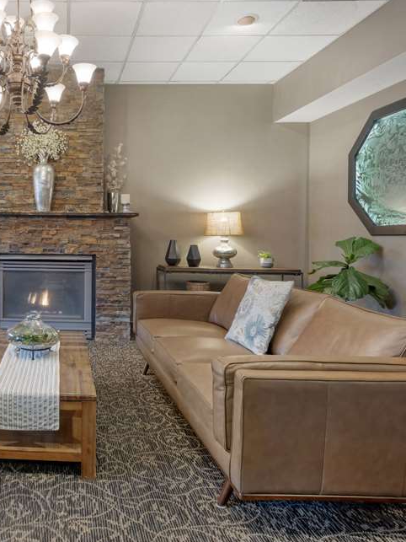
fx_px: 407
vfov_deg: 67.3
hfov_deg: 46.9
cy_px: 285
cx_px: 28
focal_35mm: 26
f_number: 8
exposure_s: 1/8
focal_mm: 17
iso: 400
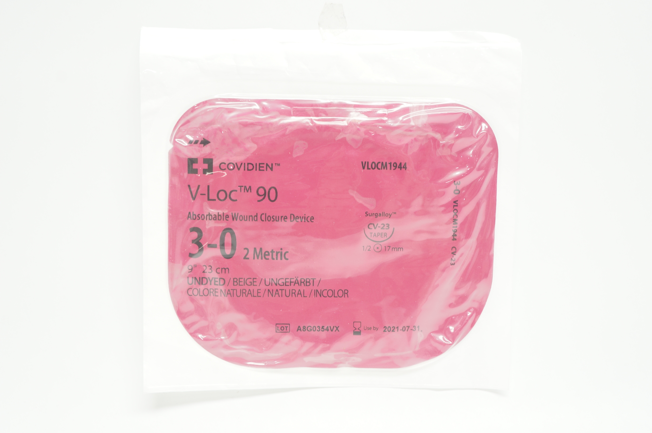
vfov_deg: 36.8
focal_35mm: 36
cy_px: 216
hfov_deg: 53.2
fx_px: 651
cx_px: 326
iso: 400
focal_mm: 24
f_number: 8
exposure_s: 1/15
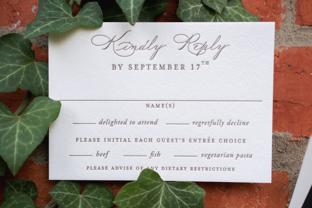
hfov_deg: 33.4
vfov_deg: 22.6
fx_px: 520
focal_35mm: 60
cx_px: 156
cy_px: 104
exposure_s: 1/320
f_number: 4.5
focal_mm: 40
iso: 100
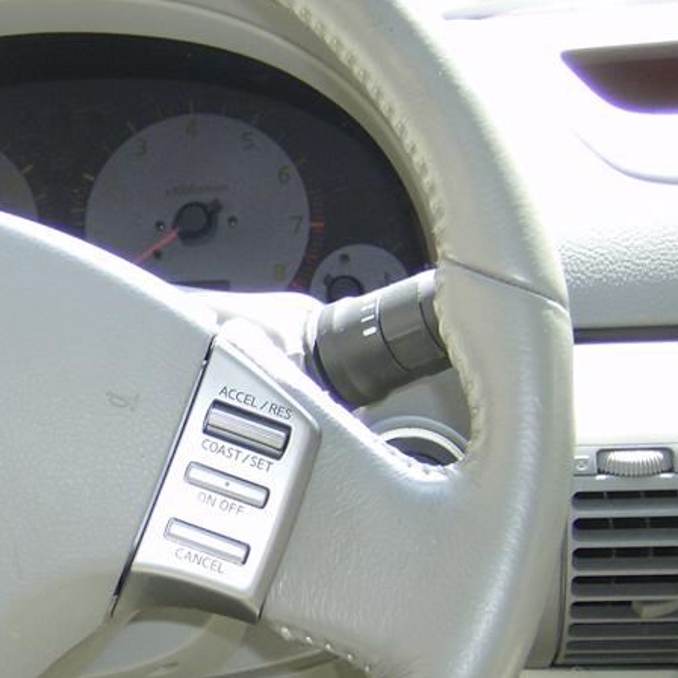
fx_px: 1618
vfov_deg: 23.6
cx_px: -11
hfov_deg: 22.7
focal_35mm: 73
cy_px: 431
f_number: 2.8
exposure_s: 1/104
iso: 100
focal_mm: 6
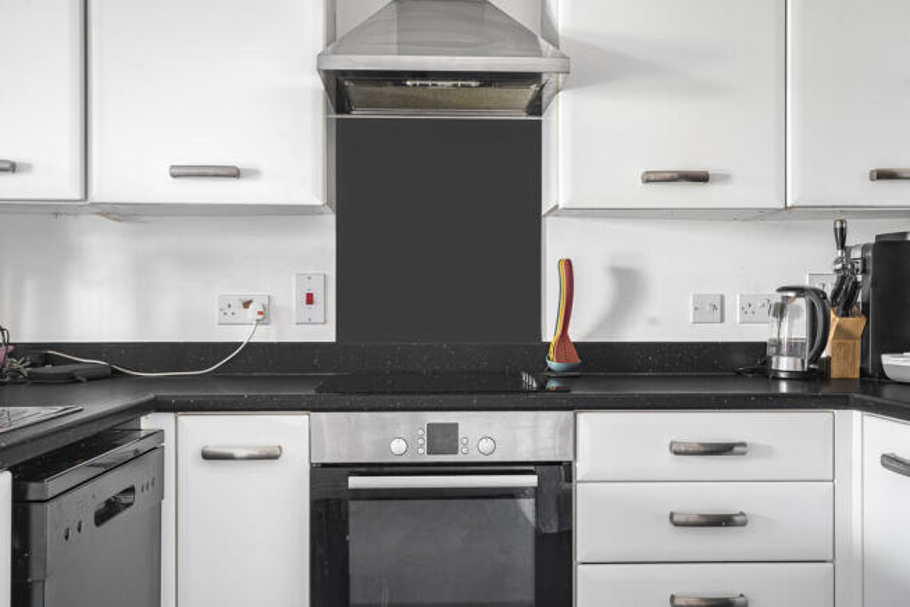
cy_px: 304
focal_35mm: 34
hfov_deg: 55.8
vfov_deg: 38.9
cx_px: 455
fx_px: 860
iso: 200
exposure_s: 1/2
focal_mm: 34
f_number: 8
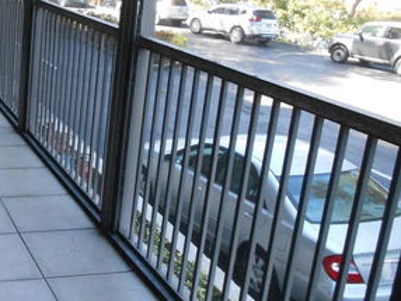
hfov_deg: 33.7
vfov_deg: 28.0
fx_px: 603
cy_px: 111
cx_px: 1
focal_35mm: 52
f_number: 3.5
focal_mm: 4.6
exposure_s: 1/160
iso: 400
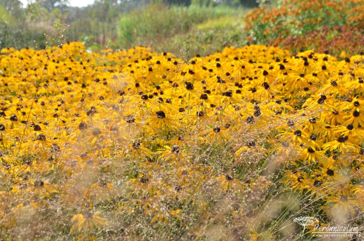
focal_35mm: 82
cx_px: 182
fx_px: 833
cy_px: 120
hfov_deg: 24.7
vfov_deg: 16.5
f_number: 9
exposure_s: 1/640
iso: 640
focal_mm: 55
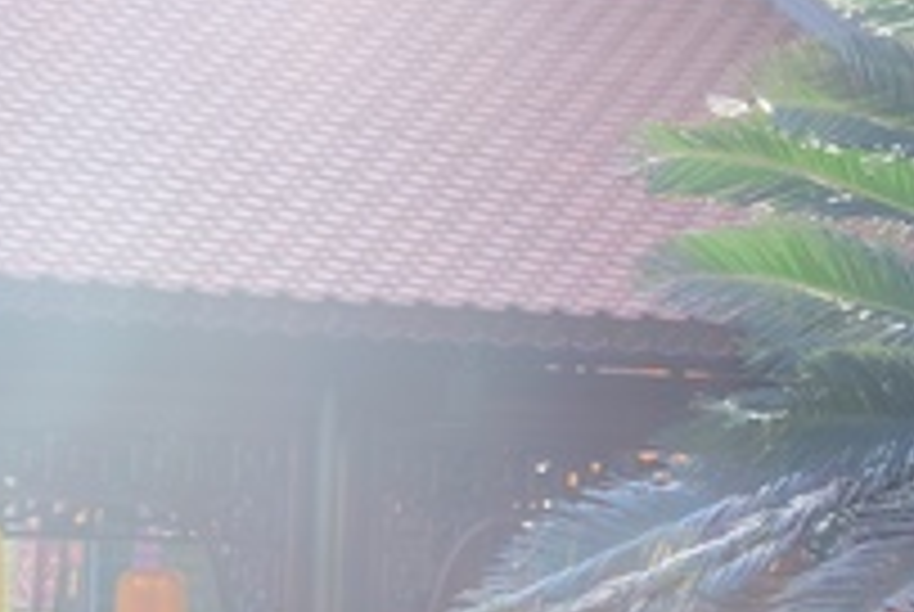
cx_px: -266
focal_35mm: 224
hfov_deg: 9.0
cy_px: 630
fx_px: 5695
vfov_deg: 6.1
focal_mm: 70
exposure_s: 1/160
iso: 320
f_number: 6.3
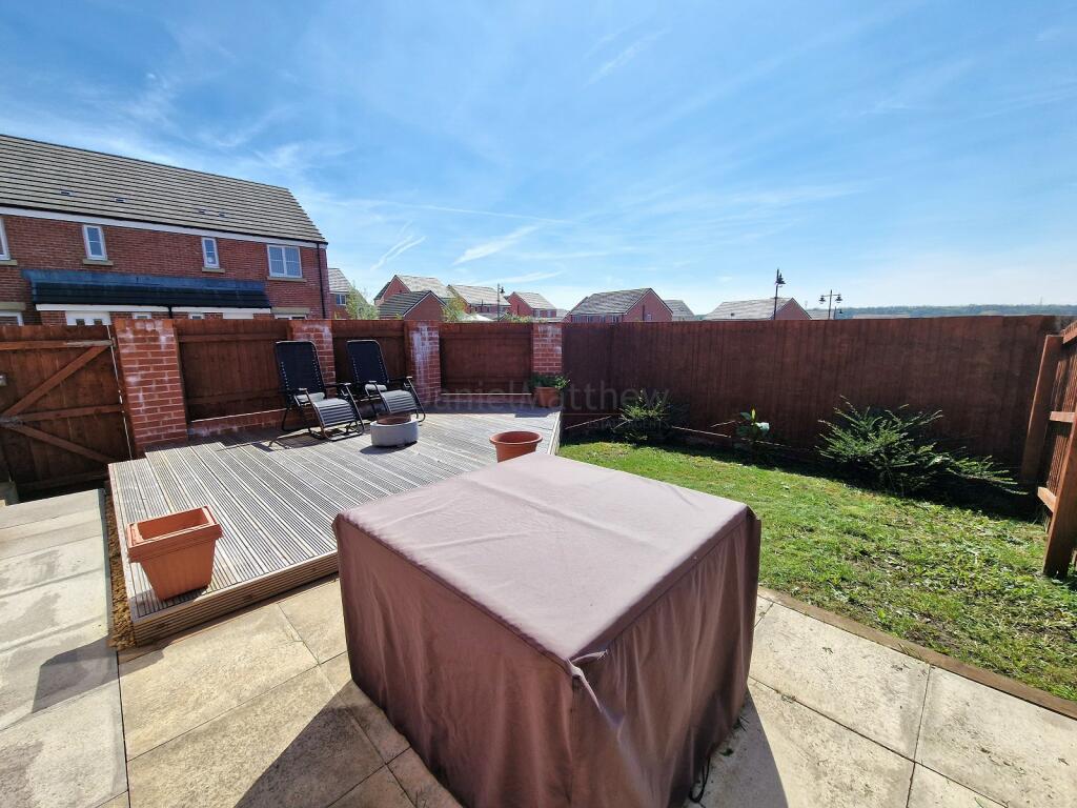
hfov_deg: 106.2
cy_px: 404
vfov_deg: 89.9
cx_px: 538
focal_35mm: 13
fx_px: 404
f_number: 2.2
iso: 50
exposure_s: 1/3333
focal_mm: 2.2
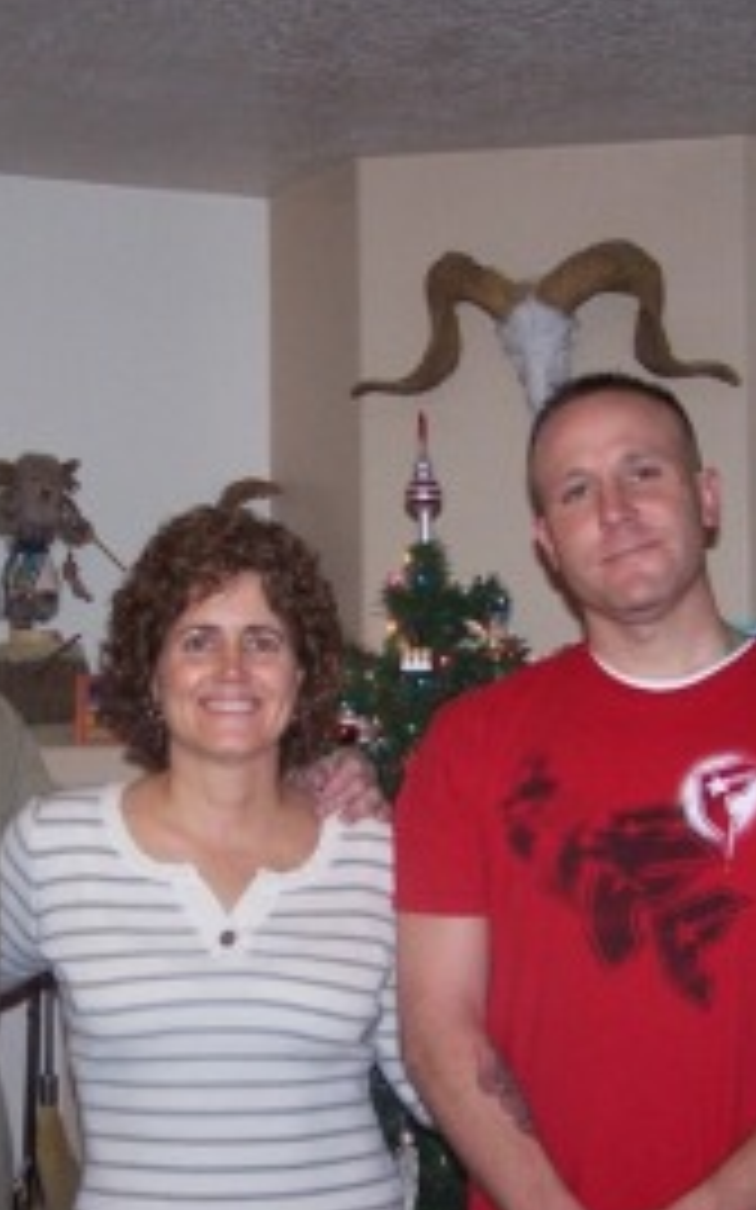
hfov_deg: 18.3
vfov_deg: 28.9
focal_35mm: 71
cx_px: 320
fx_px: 2342
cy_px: 713
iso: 140
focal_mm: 6.7
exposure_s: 1/60
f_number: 2.8
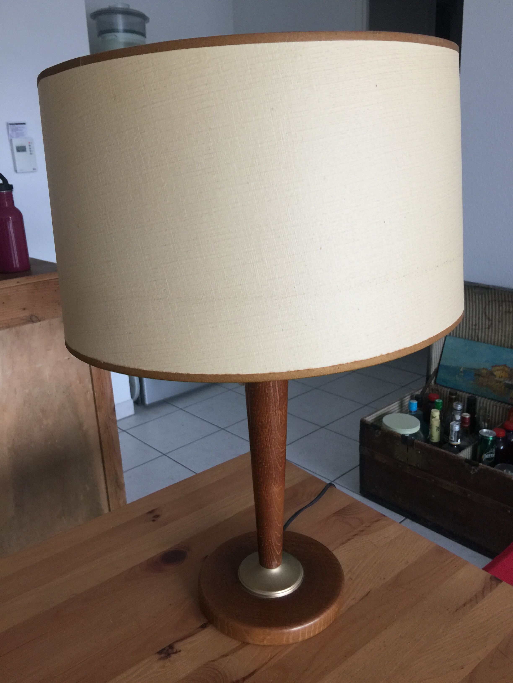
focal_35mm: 29
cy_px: 342
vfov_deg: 61.7
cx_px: 256
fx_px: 573
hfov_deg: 48.2
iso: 64
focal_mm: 4.15
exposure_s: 1/33
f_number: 2.2
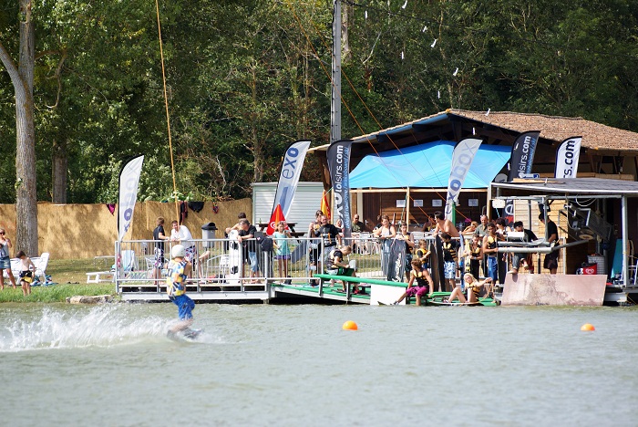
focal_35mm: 315
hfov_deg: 6.5
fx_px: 5587
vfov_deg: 4.4
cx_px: 319
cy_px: 214
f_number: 5.6
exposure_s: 1/500
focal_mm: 210
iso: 100
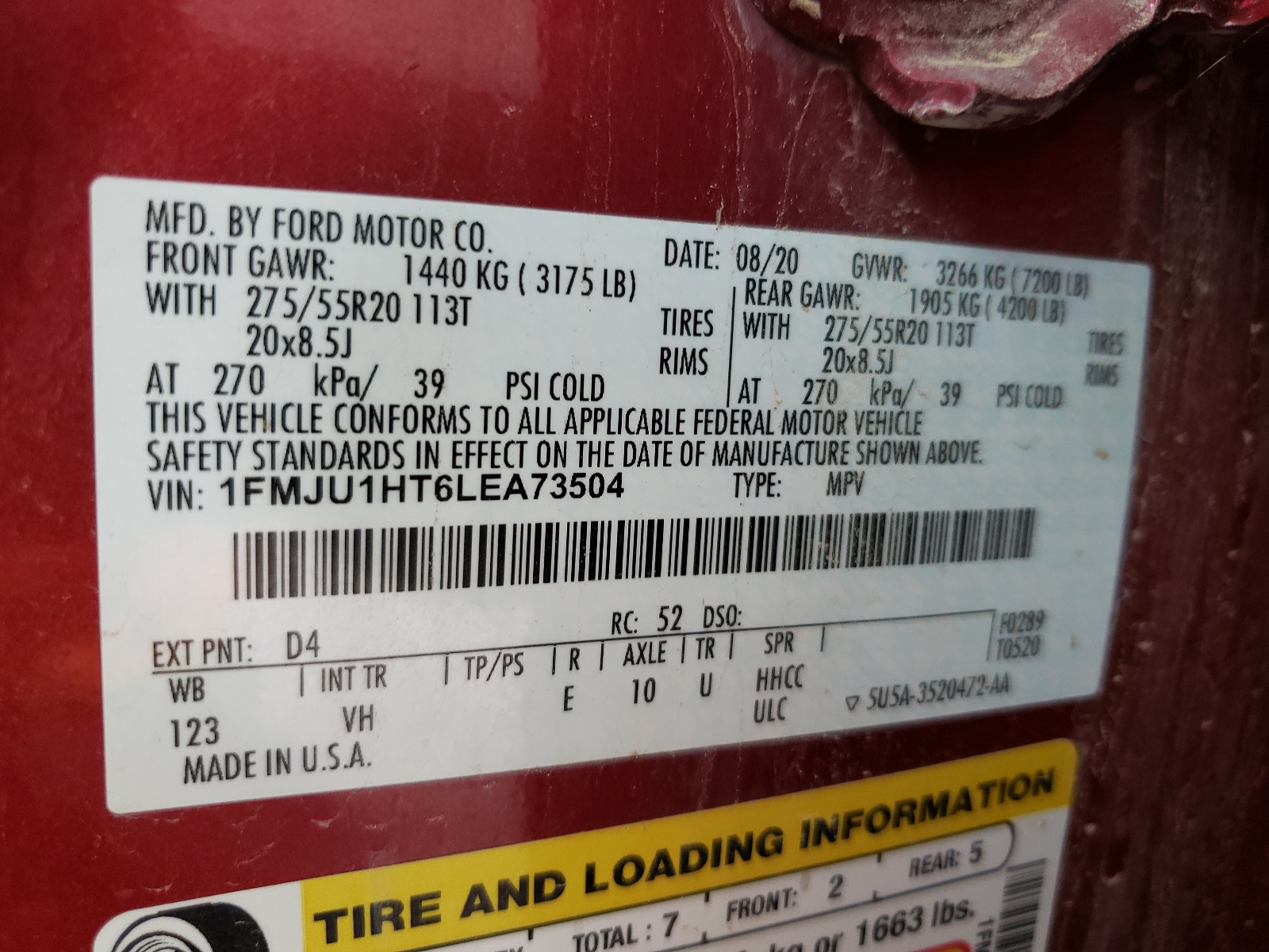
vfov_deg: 53.1
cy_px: 476
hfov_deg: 67.3
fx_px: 953
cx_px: 634
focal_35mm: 26
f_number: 1.5
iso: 85
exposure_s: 1/60.2
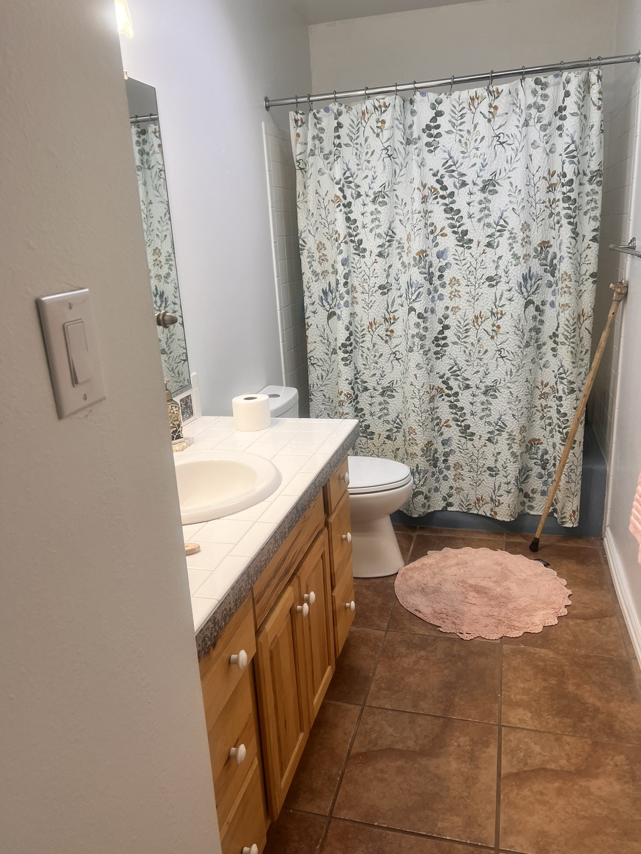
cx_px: 320
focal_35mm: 26
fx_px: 642
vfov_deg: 67.3
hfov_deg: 53.1
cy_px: 427
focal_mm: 5.7
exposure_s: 1/120
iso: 80
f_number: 1.5
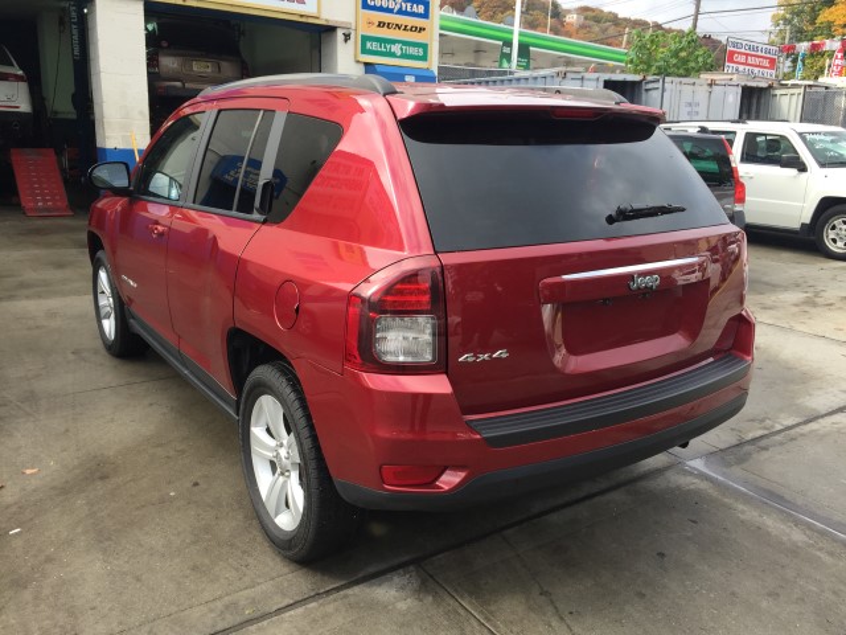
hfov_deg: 61.7
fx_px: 709
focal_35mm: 29
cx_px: 423
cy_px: 318
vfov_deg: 48.2
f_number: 2.2
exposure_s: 1/353
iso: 32
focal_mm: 4.15
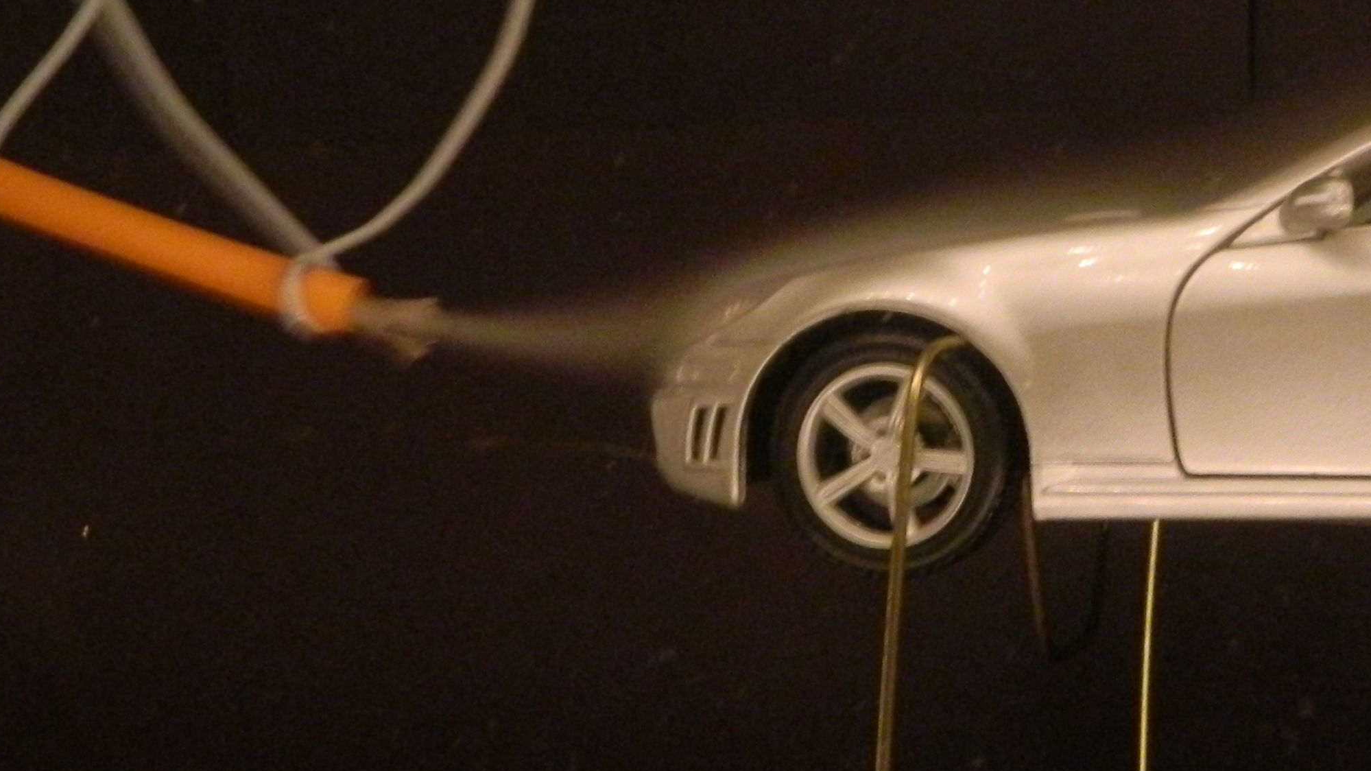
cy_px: 464
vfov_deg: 16.5
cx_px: 1090
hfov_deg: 28.4
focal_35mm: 73
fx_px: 2654
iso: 400
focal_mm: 5.6
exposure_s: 1/2.5
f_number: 3.2
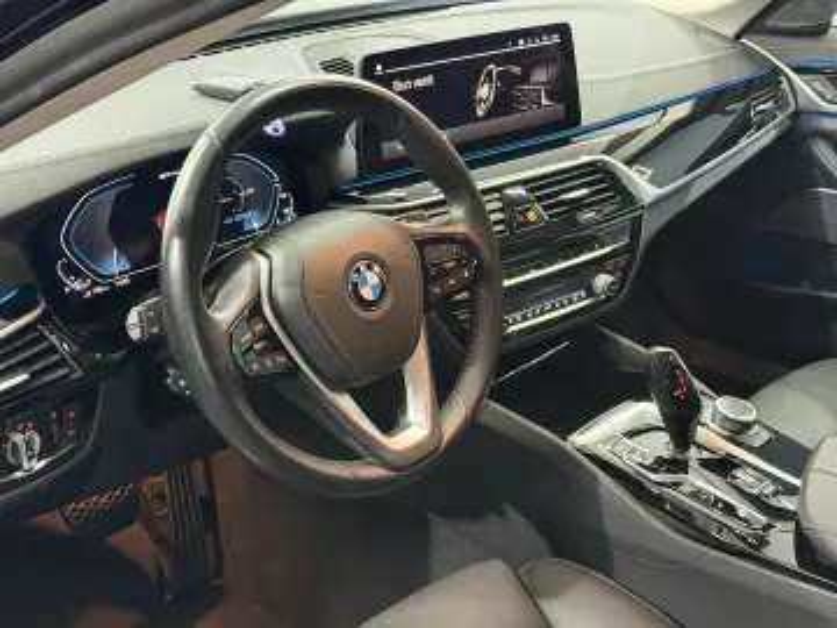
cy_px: 314
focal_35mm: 48
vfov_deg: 30.3
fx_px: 1161
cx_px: 418
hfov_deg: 39.7
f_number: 1.78
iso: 400
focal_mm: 6.76
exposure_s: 1/25
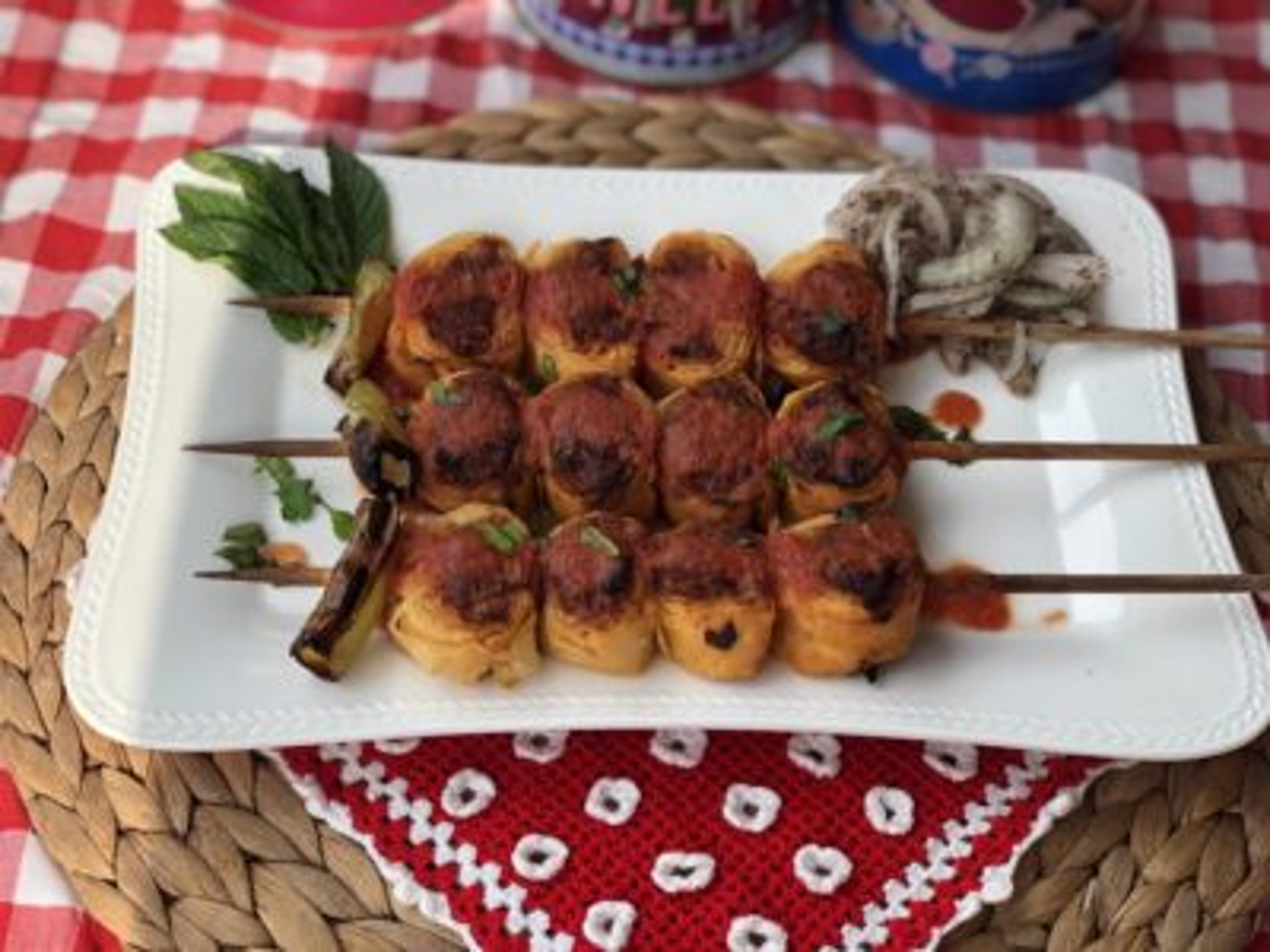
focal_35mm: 57
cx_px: 635
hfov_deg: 33.8
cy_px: 476
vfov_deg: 25.7
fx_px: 2091
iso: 20
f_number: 2.8
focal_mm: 6.6
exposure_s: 1/174
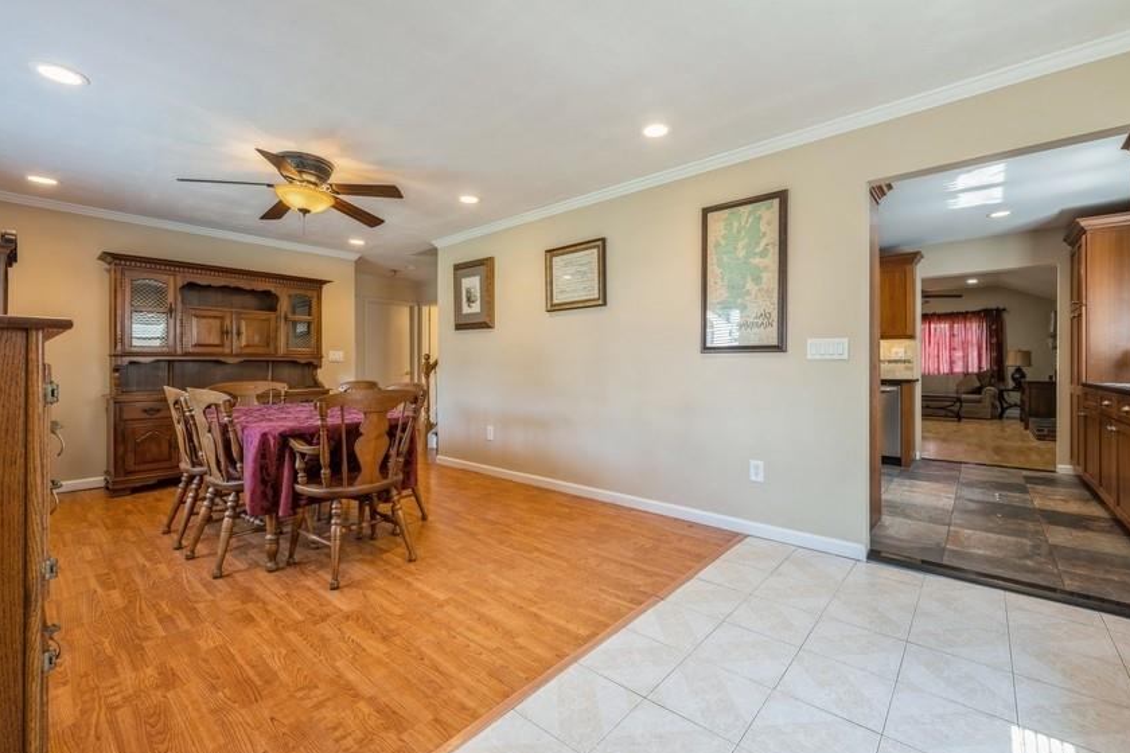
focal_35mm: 15
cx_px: 580
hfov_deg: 100.4
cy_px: 359
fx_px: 471
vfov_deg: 77.3
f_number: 11
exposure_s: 1/1.67
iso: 100
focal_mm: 14
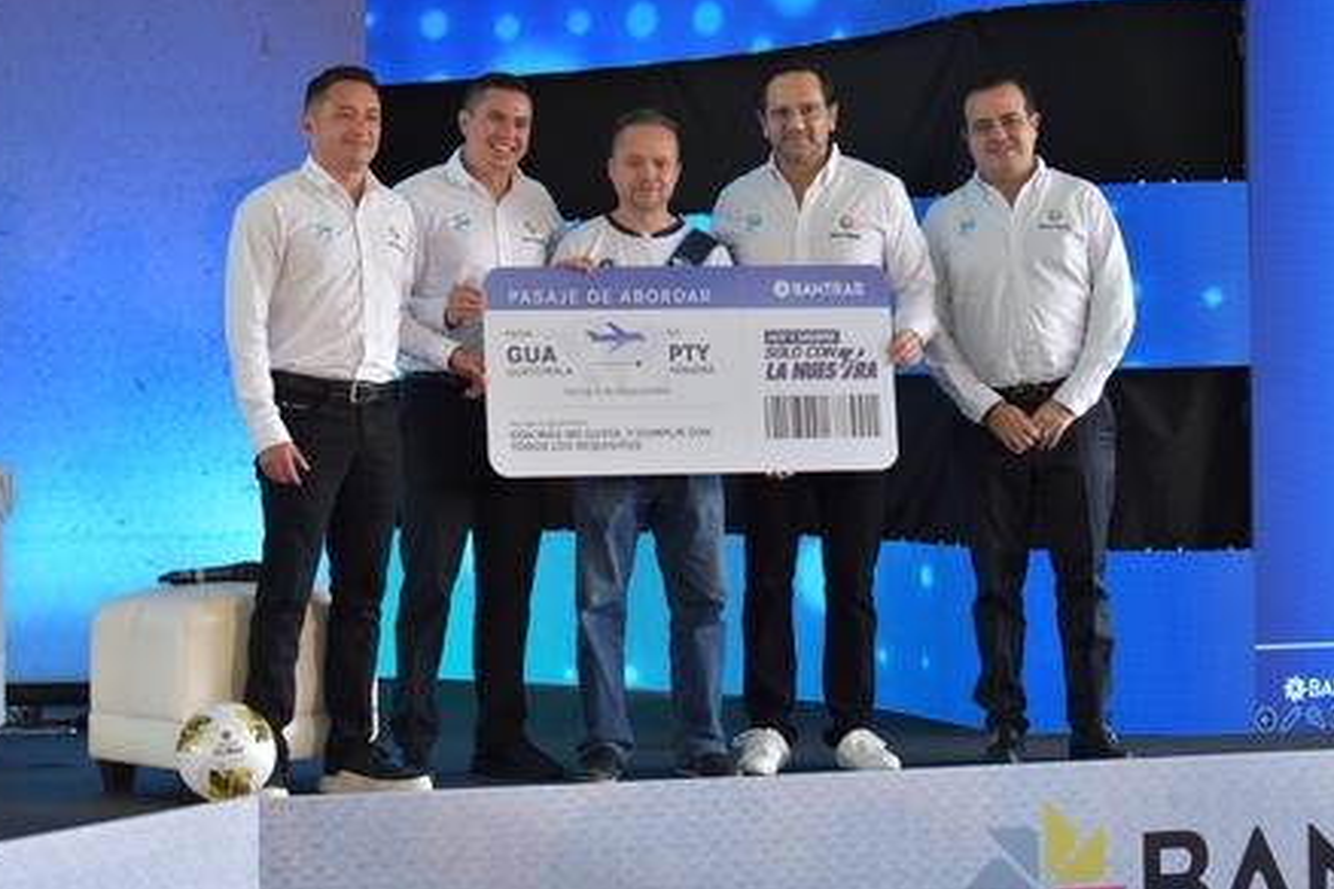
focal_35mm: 89
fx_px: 3298
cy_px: 397
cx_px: 618
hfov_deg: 22.9
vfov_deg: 15.4
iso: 500
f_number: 5.6
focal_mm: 52
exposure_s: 1/50
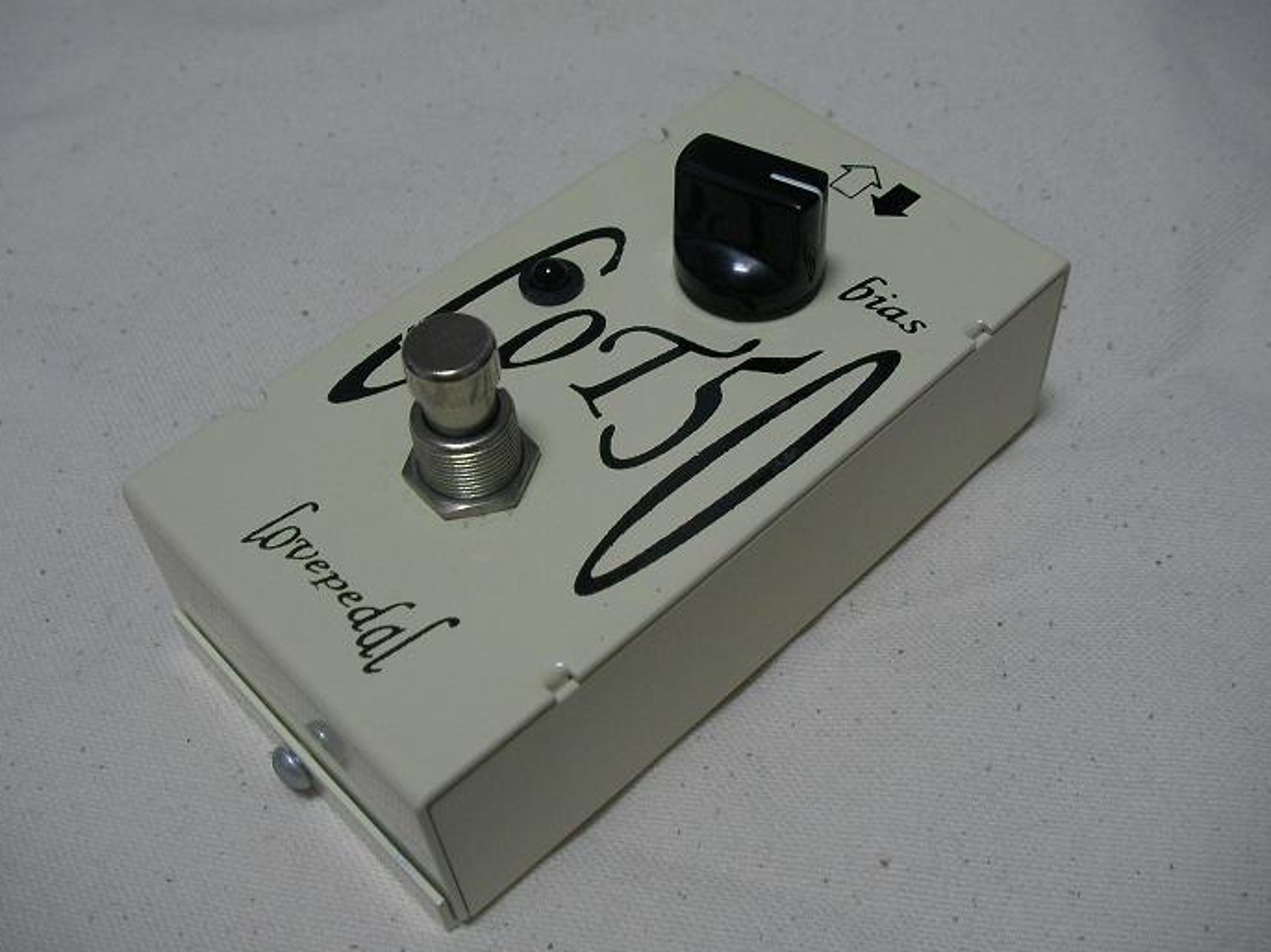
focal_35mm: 39
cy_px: 483
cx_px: 624
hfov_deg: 47.9
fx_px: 1431
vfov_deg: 36.8
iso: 200
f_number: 3.5
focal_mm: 6.3
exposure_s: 1/13.8
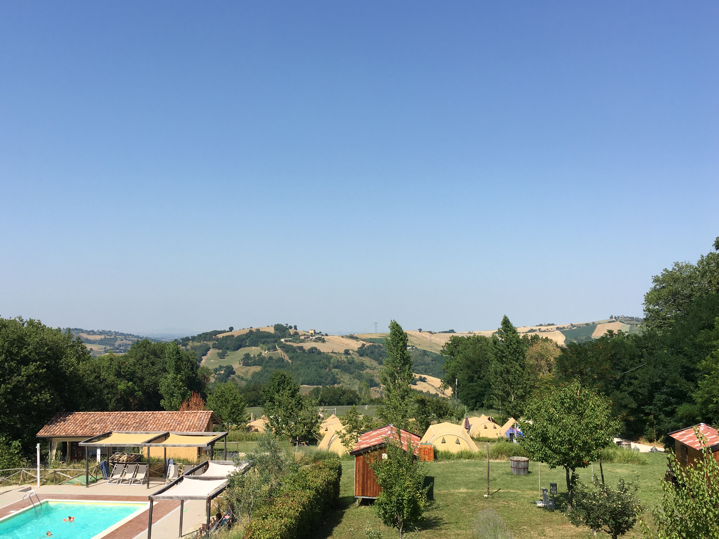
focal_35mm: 33
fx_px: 685
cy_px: 297
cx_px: 333
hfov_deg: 55.3
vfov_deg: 42.9
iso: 25
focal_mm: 4.15
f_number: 2.2
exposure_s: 1/1538
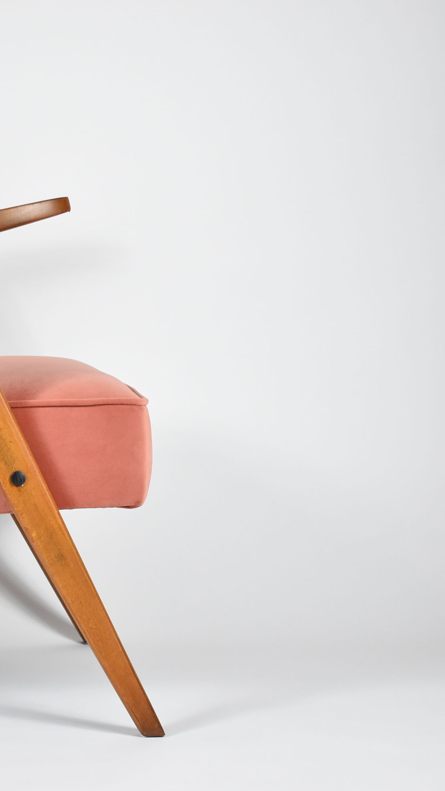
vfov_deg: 22.5
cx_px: -146
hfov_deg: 12.3
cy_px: 399
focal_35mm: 95
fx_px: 1993
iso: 1250
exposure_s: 1/125
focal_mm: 40
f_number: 5
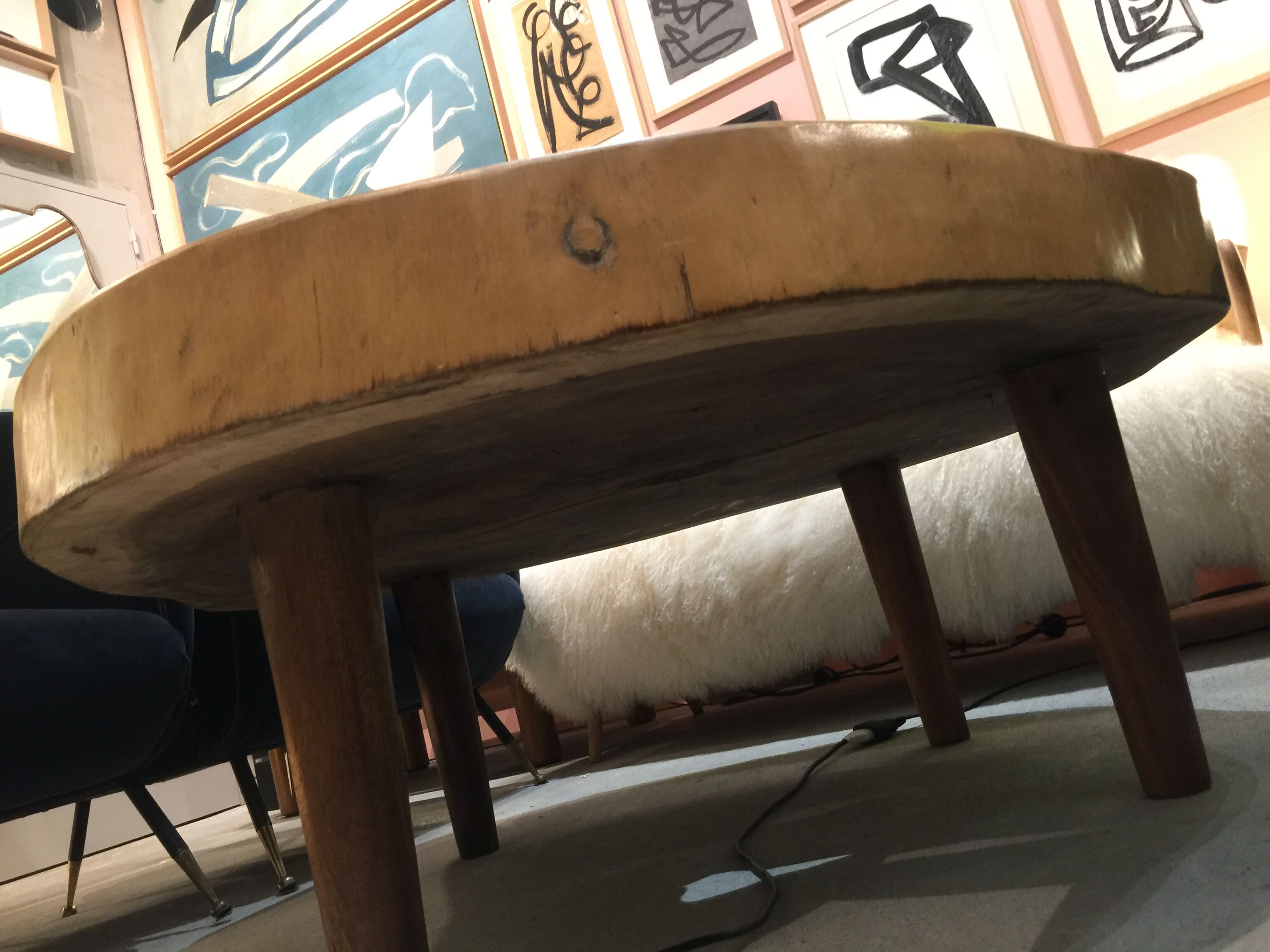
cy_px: 476
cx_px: 635
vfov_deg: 48.2
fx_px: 1064
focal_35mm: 29
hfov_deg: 61.7
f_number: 2.2
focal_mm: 4.15
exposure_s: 1/17
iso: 100
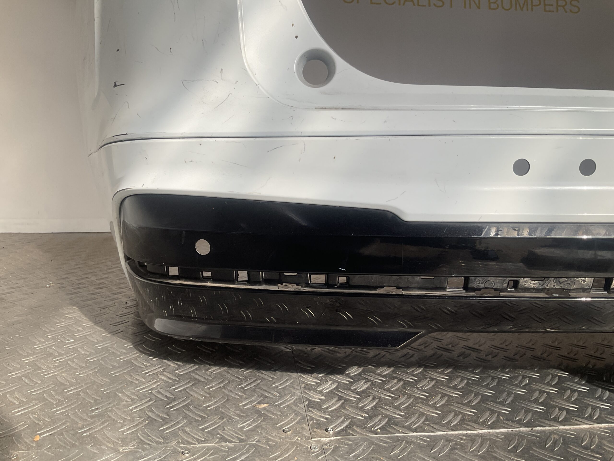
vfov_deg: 48.2
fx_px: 514
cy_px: 230
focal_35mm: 29
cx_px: 307
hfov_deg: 61.7
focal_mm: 3
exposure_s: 1/1168
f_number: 1.8
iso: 16
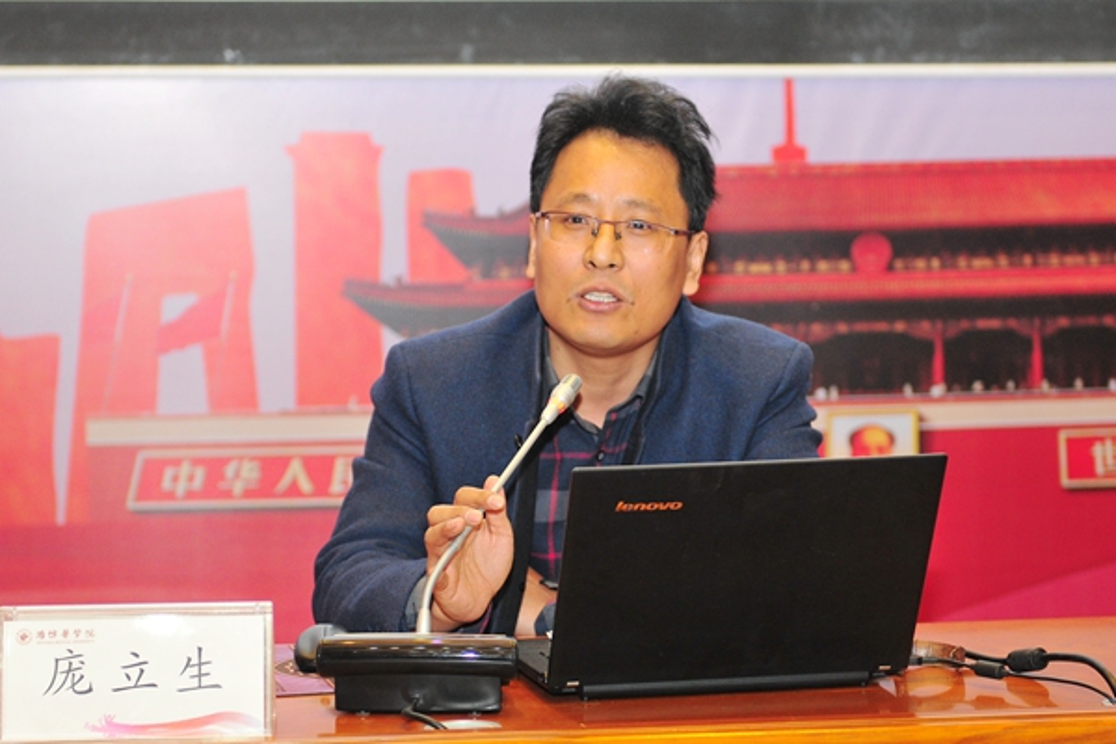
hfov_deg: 32.4
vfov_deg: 21.9
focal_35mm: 62
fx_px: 1922
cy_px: 372
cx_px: 558
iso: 800
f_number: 3.2
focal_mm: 62
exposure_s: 1/125
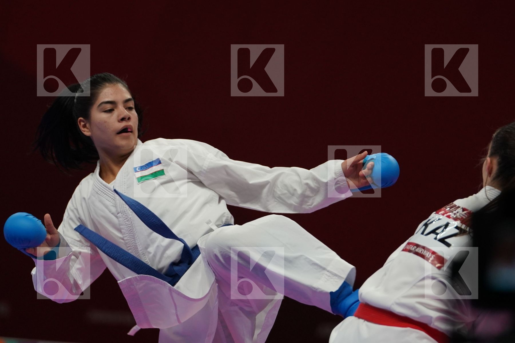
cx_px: 258
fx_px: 5579
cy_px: 172
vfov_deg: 3.5
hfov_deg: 5.3
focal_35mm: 390
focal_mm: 260
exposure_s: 1/1000
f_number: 4
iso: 2000
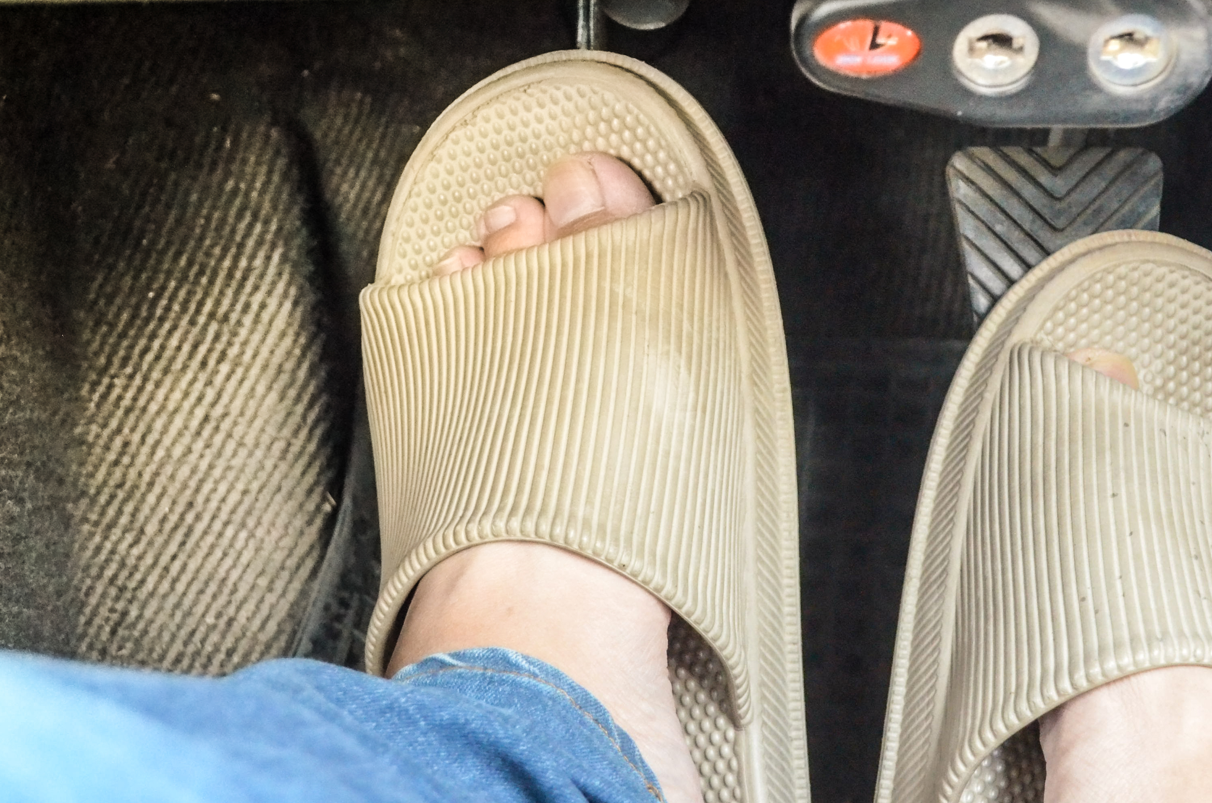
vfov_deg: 19.6
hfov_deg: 29.1
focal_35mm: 69
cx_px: 823
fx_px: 2318
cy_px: 541
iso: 4000
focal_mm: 28
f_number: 4.5
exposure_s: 1/30
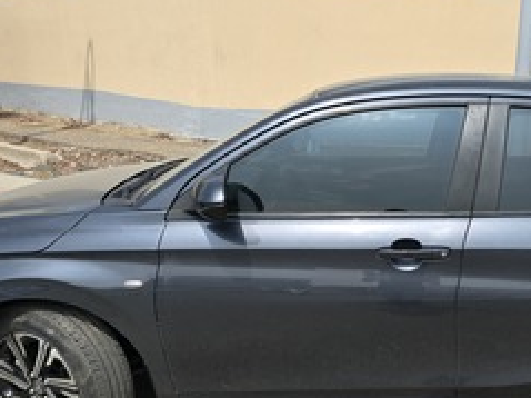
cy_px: 286
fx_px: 675
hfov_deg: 41.4
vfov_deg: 32.4
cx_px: 414
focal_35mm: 44
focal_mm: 6.3
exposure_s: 1/981
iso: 12
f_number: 1.7
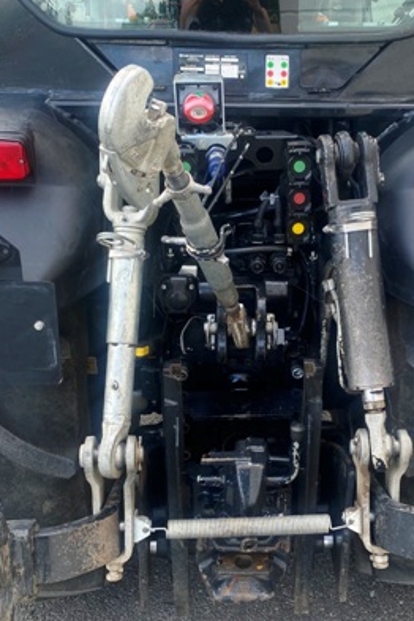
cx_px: 269
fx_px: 759
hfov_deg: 30.3
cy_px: 343
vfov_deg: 44.4
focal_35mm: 44
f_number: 1.8
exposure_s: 1/233
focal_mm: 4.25
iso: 32
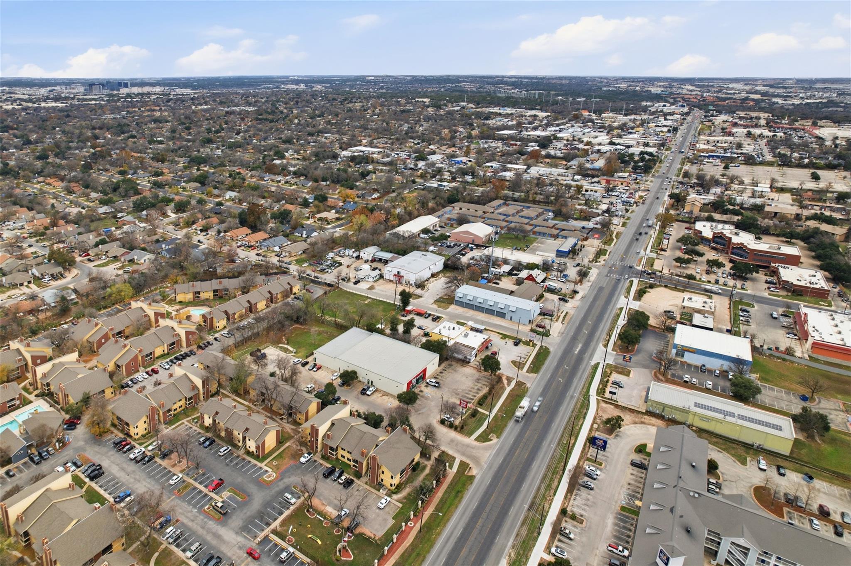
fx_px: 520
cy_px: 283
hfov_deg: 78.6
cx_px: 426
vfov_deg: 57.2
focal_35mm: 22
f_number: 2.8
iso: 100
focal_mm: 8.4
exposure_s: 1/50
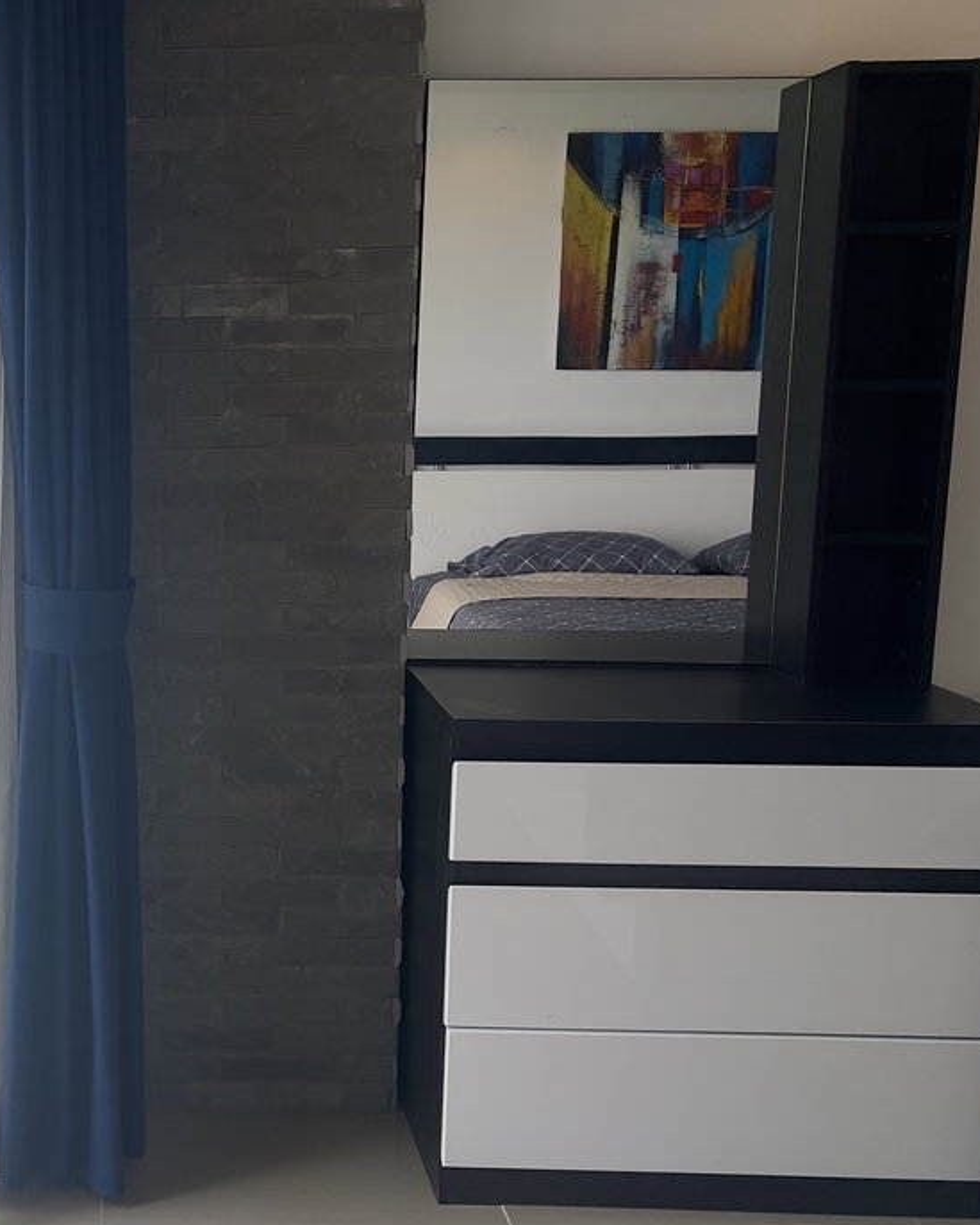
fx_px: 1667
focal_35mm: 46
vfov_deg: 40.3
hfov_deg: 30.7
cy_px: 630
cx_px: 31
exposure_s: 1/521
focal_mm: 5.7
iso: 50
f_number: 1.5
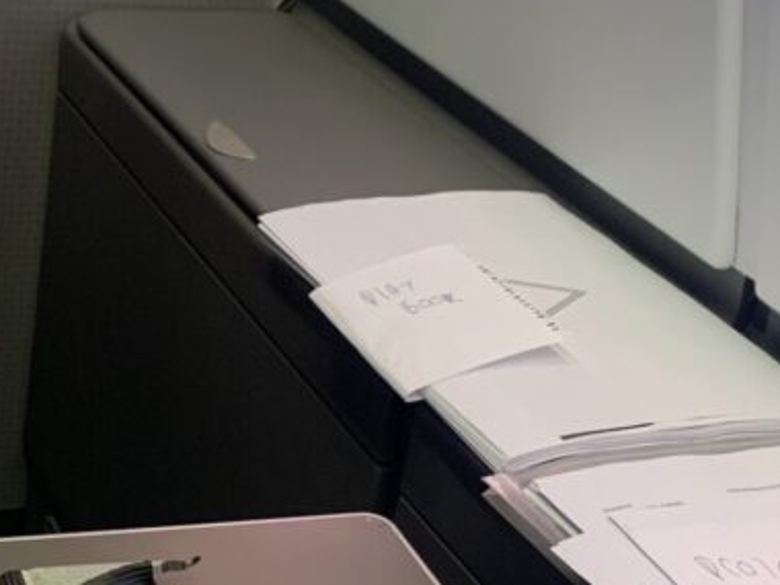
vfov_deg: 20.4
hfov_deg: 27.3
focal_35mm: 70
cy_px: 567
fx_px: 1577
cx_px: 168
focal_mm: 4.25
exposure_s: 1/50
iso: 250
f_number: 1.8
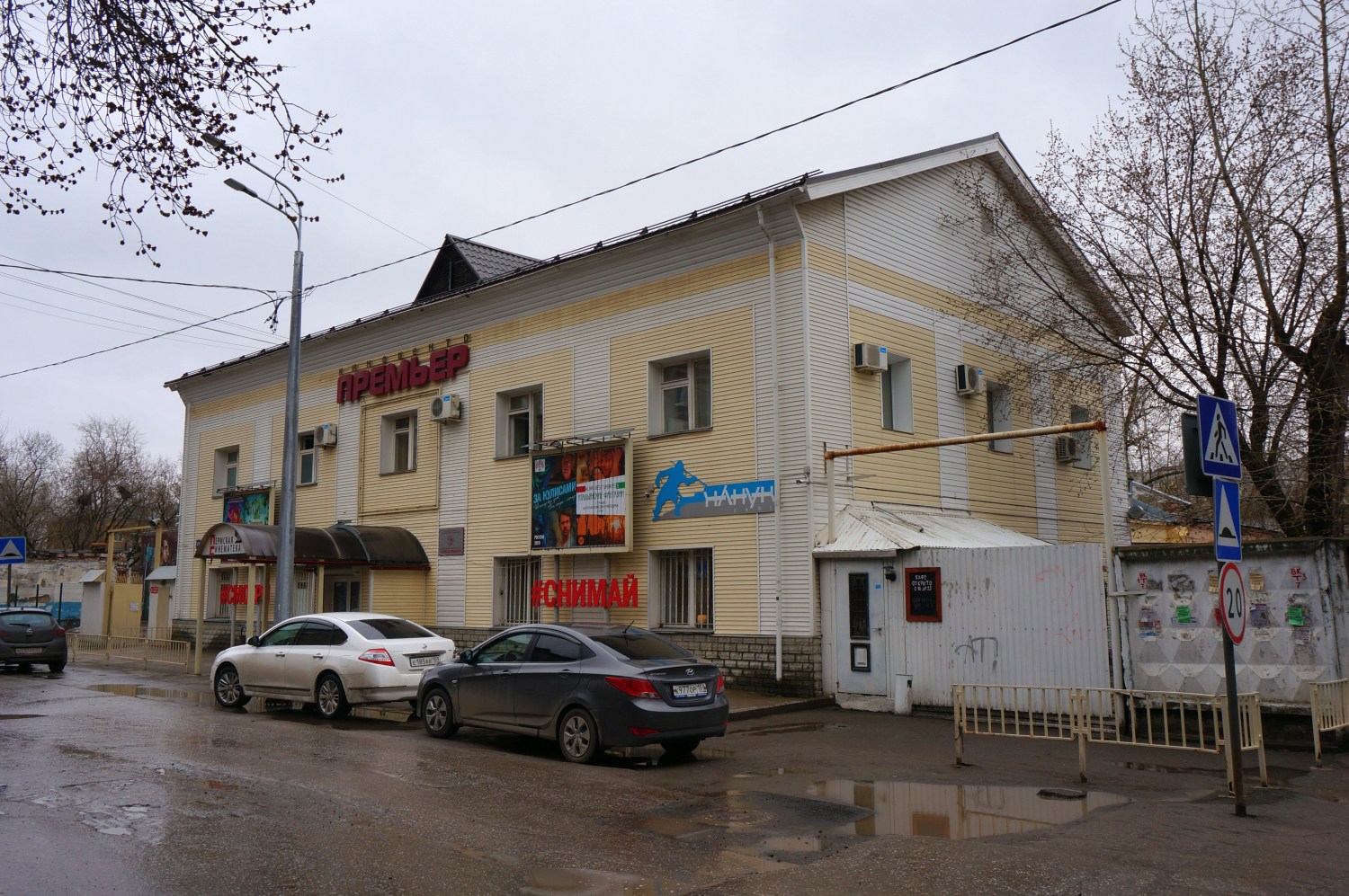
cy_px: 448
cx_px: 674
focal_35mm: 28
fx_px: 1067
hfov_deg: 64.6
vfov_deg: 45.6
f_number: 11
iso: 100
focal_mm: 19
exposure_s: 1/80
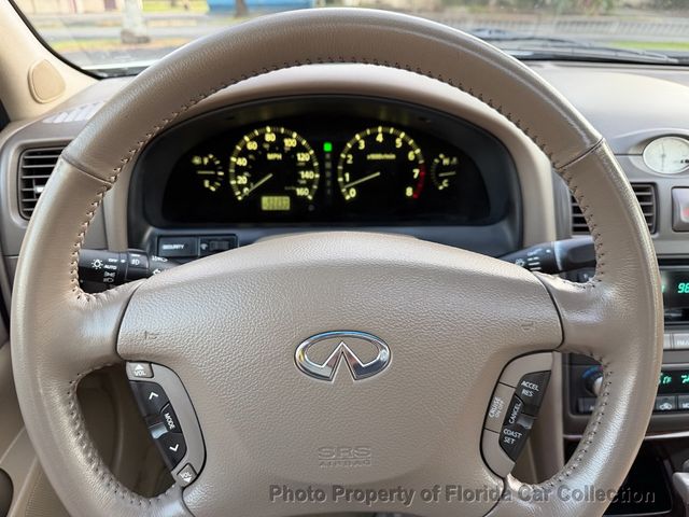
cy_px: 258
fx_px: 478
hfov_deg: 71.6
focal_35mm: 24
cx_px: 344
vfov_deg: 56.8
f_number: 1.78
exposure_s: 1/112
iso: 200
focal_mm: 6.76
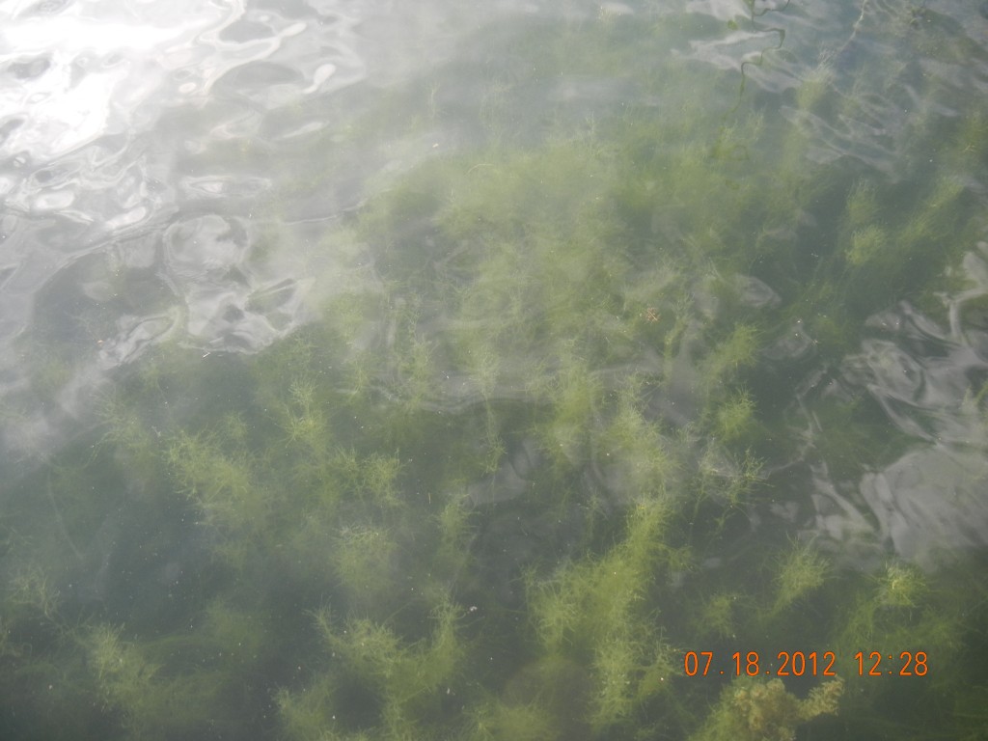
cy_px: 370
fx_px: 856
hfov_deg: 60.0
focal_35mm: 30
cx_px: 494
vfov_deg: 46.8
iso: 160
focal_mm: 5.4
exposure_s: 1/143
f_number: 3.5
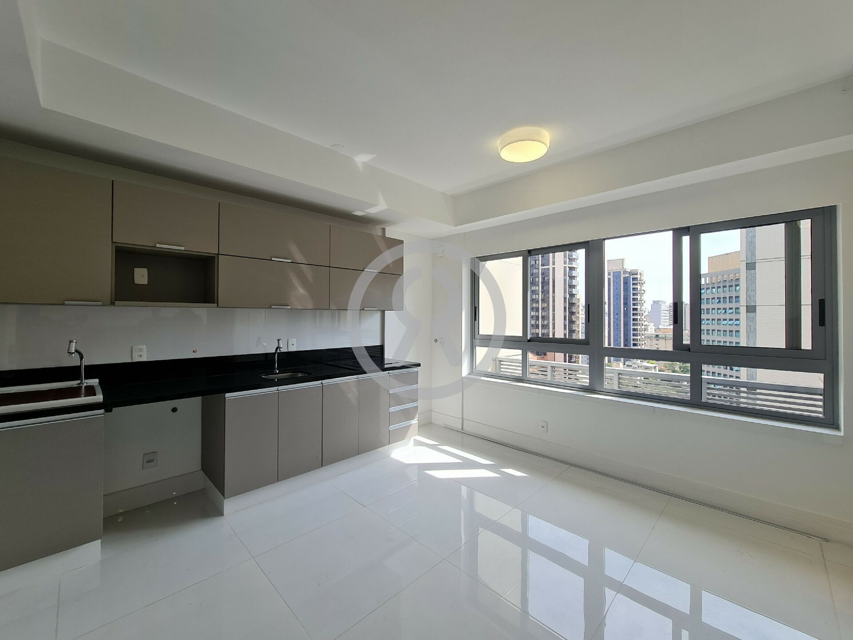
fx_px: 320
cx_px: 426
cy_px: 320
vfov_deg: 89.9
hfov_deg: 106.2
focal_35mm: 13
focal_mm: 2.2
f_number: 2.2
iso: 64
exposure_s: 1/386
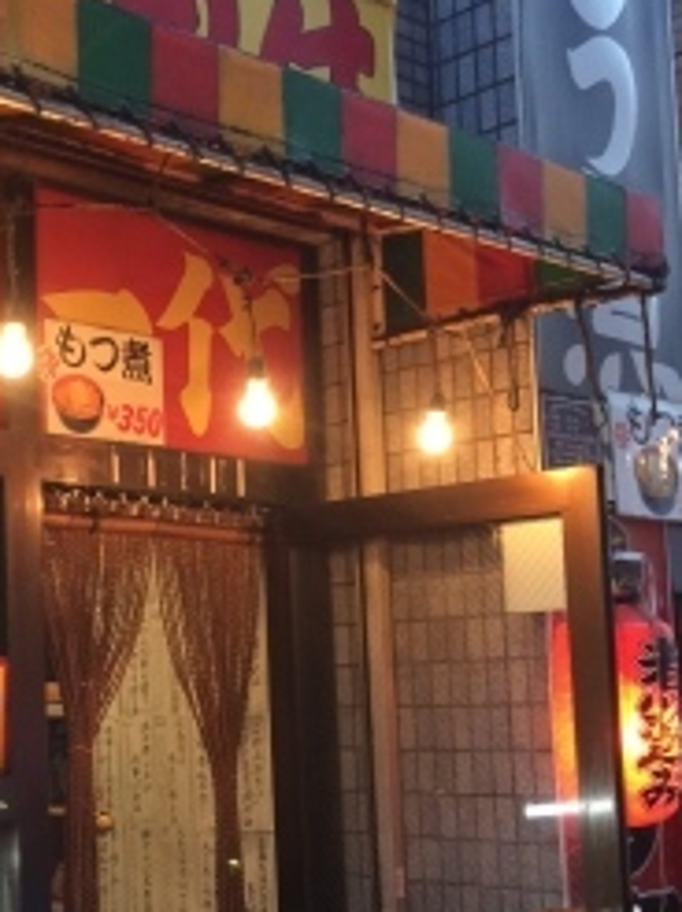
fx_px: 1553
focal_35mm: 59
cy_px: 552
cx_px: 6
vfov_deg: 32.6
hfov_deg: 23.7
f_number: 2.2
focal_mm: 4.15
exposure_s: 1/30
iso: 100
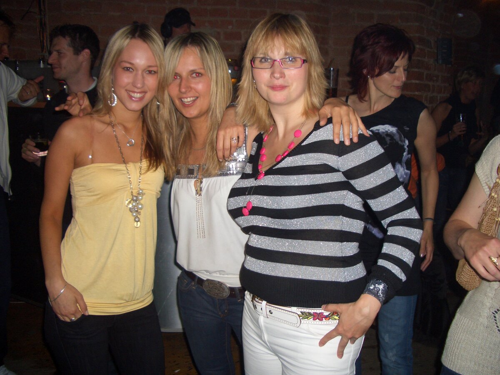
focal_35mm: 35
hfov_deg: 52.6
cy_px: 188
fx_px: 506
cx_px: 250
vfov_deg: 40.7
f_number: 2.6
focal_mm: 5.8
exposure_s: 1/60
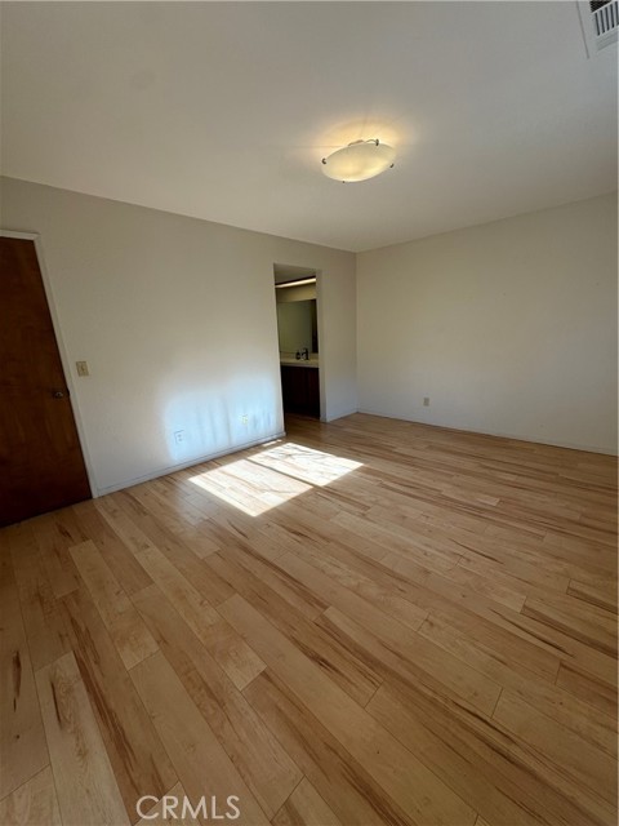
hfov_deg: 85.7
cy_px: 413
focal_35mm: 14
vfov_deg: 102.1
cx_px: 310
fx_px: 334
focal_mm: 2.22
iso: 40
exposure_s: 1/182
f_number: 2.2
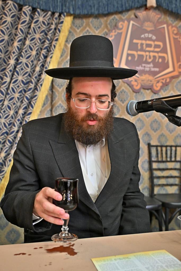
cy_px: 136
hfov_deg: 36.9
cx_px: 90
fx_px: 271
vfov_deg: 53.1
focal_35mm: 36
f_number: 4
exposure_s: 1/250
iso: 1600
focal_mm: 36
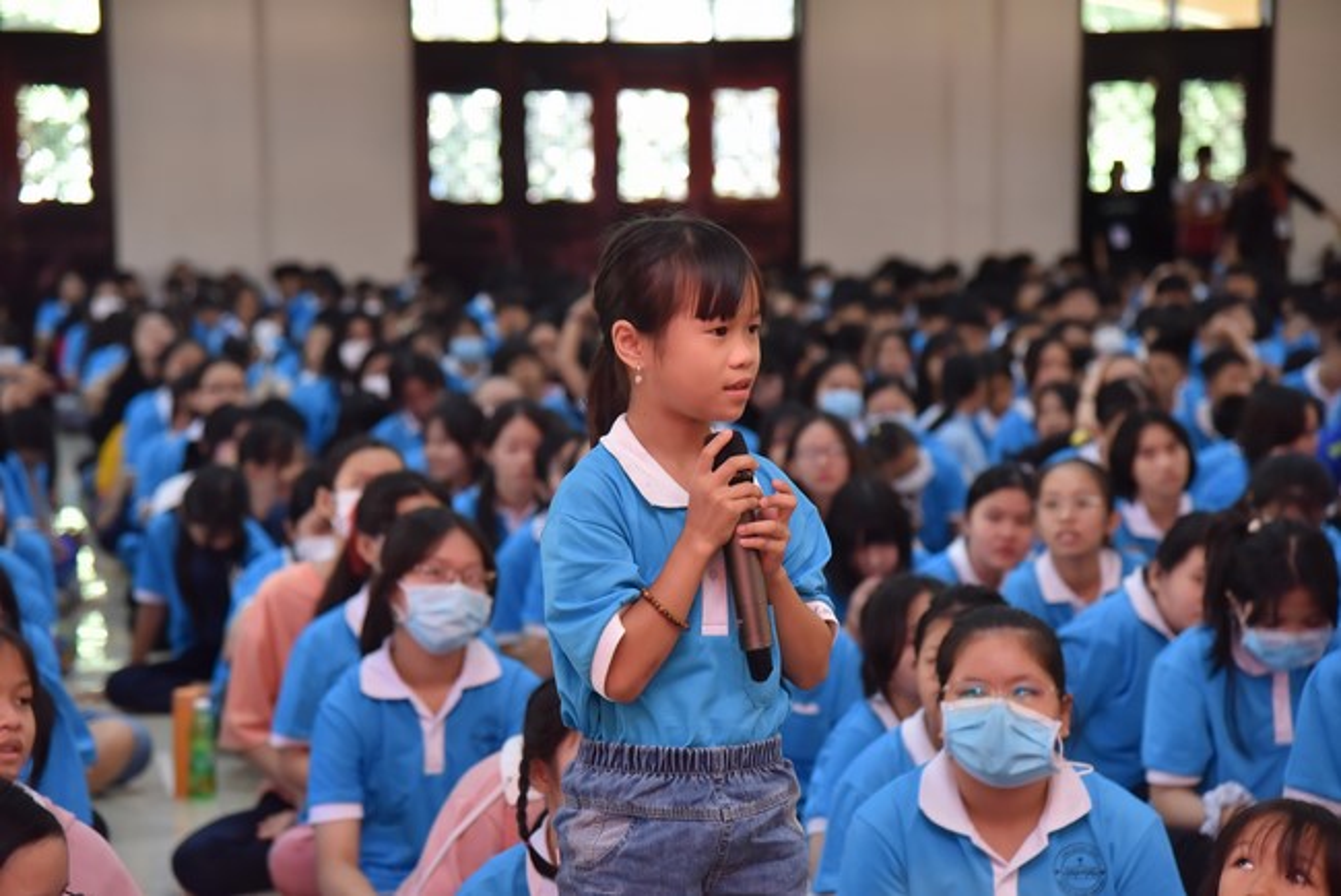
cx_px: 670
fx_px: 3652
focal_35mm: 98
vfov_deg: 14.0
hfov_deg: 20.8
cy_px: 448
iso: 1600
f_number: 4.5
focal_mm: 98
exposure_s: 1/125
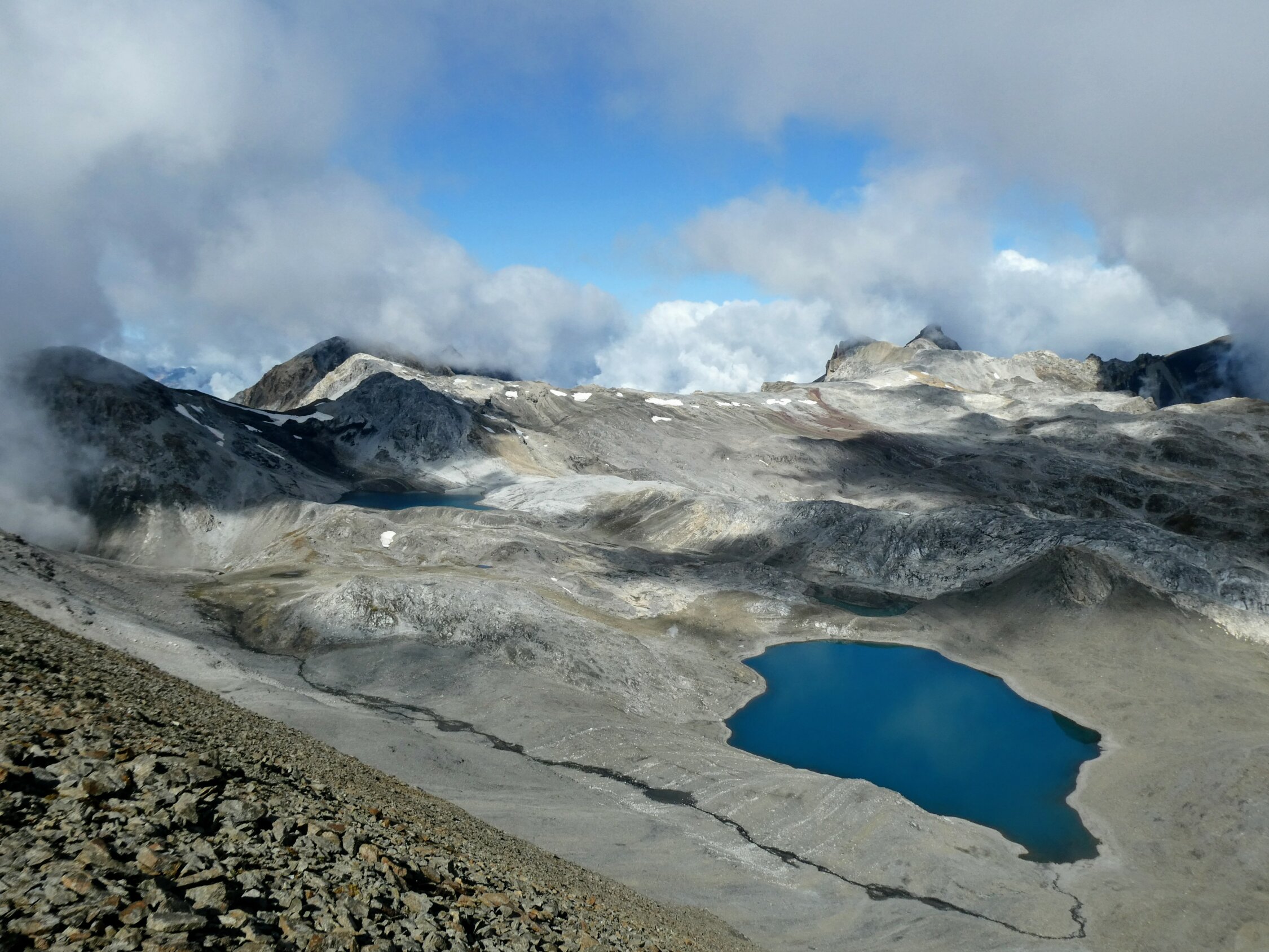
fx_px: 1027
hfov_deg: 63.4
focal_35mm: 28
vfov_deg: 49.8
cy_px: 476
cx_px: 634
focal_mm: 5
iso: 80
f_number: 4.5
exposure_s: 1/1000
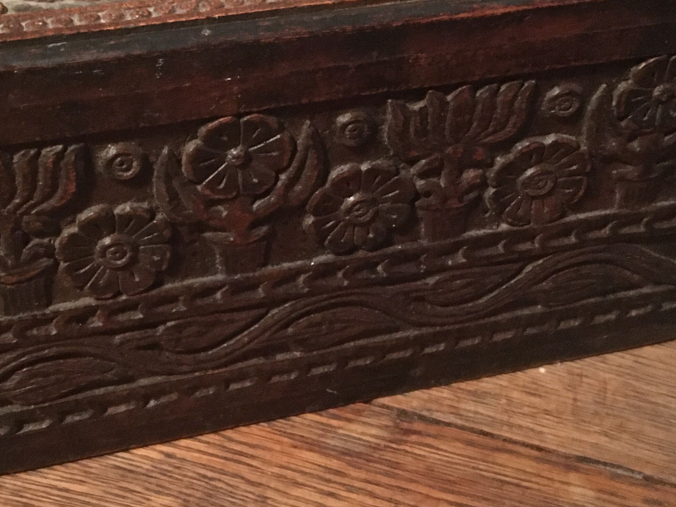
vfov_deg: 25.6
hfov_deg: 34.2
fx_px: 1094
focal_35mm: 56
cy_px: 86
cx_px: 272
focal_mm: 4.15
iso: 800
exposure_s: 1/17
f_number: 2.2
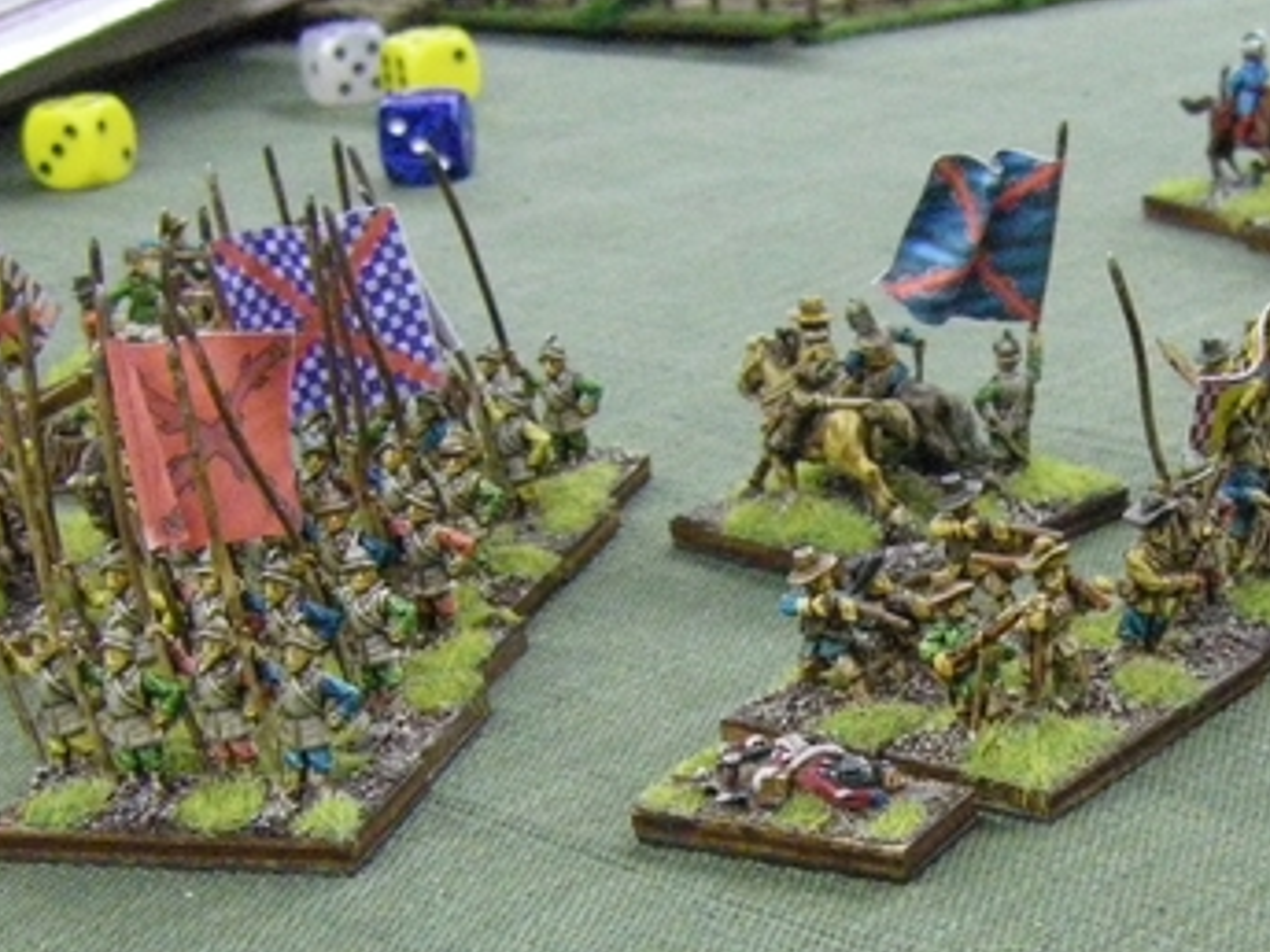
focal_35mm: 84
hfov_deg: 22.9
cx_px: 1052
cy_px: 753
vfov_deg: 17.4
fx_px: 3082
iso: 800
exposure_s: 1/30
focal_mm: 6.3
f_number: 3.5
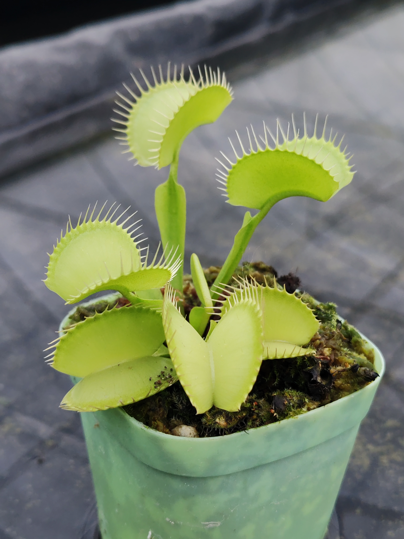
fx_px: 840
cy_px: 270
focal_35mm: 54
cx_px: 202
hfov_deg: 27.0
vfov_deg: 35.5
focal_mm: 6.12
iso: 400
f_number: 1.9
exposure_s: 1/125
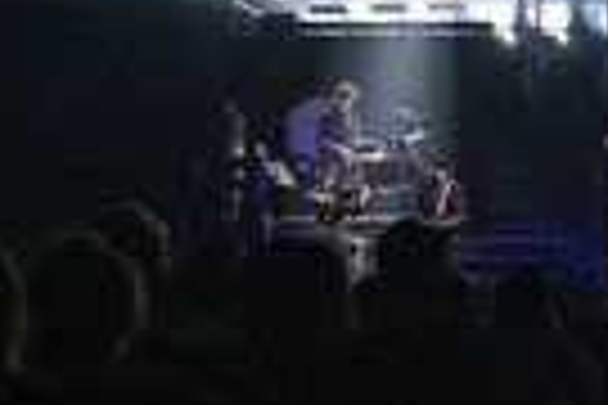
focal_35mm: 220
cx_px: 898
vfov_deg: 6.2
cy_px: -112
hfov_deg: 9.1
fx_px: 3715
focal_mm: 66
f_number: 4
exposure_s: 1/320
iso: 2500
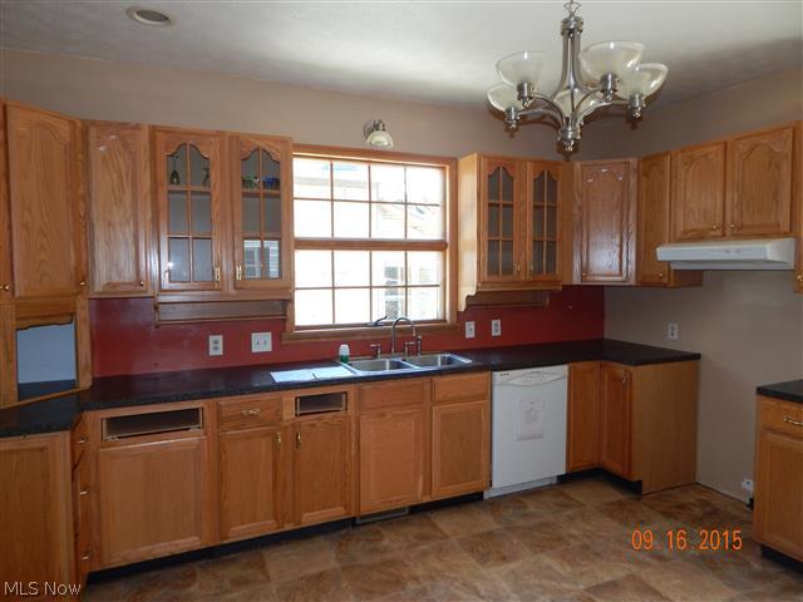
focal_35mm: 22
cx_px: 402
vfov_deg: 61.1
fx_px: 510
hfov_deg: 76.4
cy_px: 301
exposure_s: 1/50
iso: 125
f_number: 3
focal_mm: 4
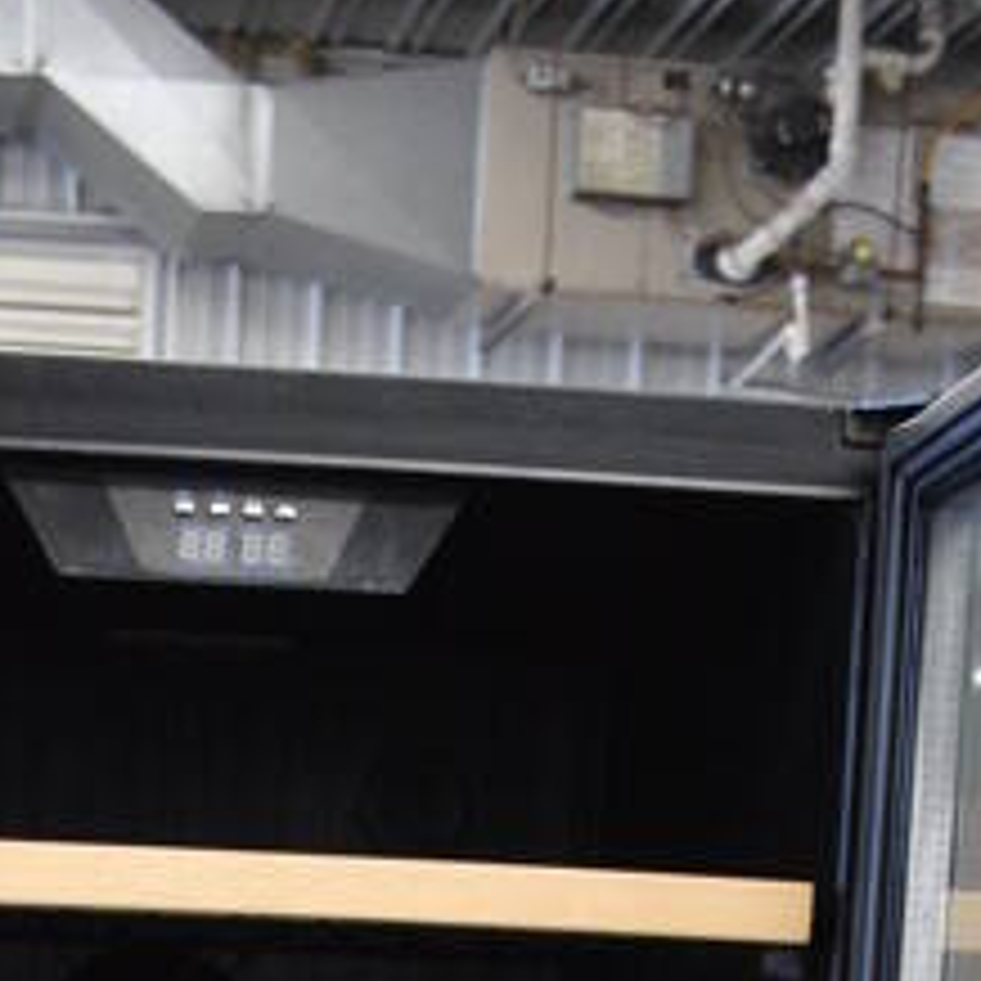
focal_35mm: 107
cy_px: 2000
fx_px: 3431
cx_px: 279
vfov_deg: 13.7
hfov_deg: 16.2
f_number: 3.8
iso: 1400
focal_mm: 20
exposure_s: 1/125
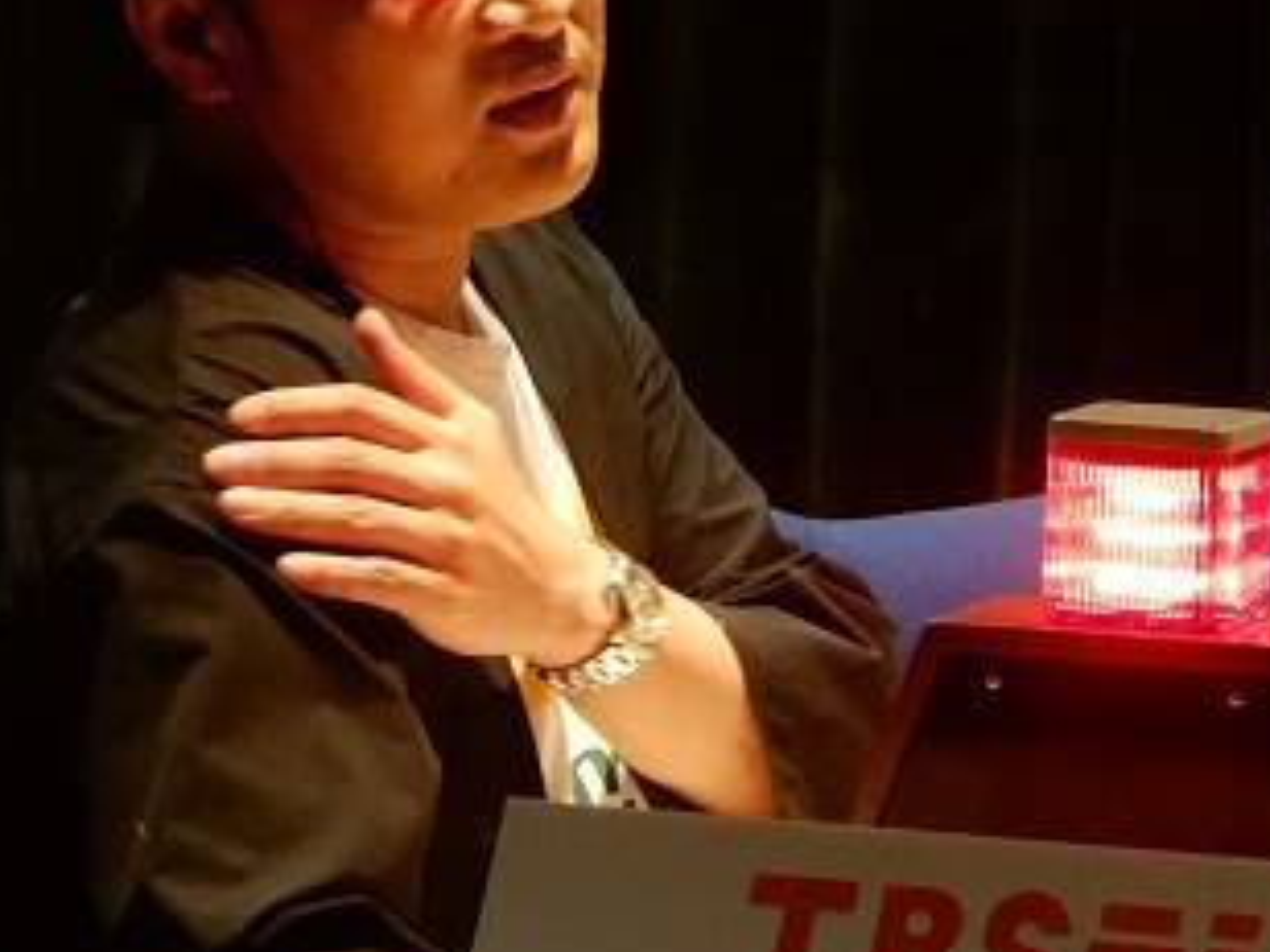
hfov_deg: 6.1
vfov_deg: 4.6
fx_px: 11924
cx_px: 383
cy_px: 204
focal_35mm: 325
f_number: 5.6
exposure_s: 1/40
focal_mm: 35.7
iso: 1600
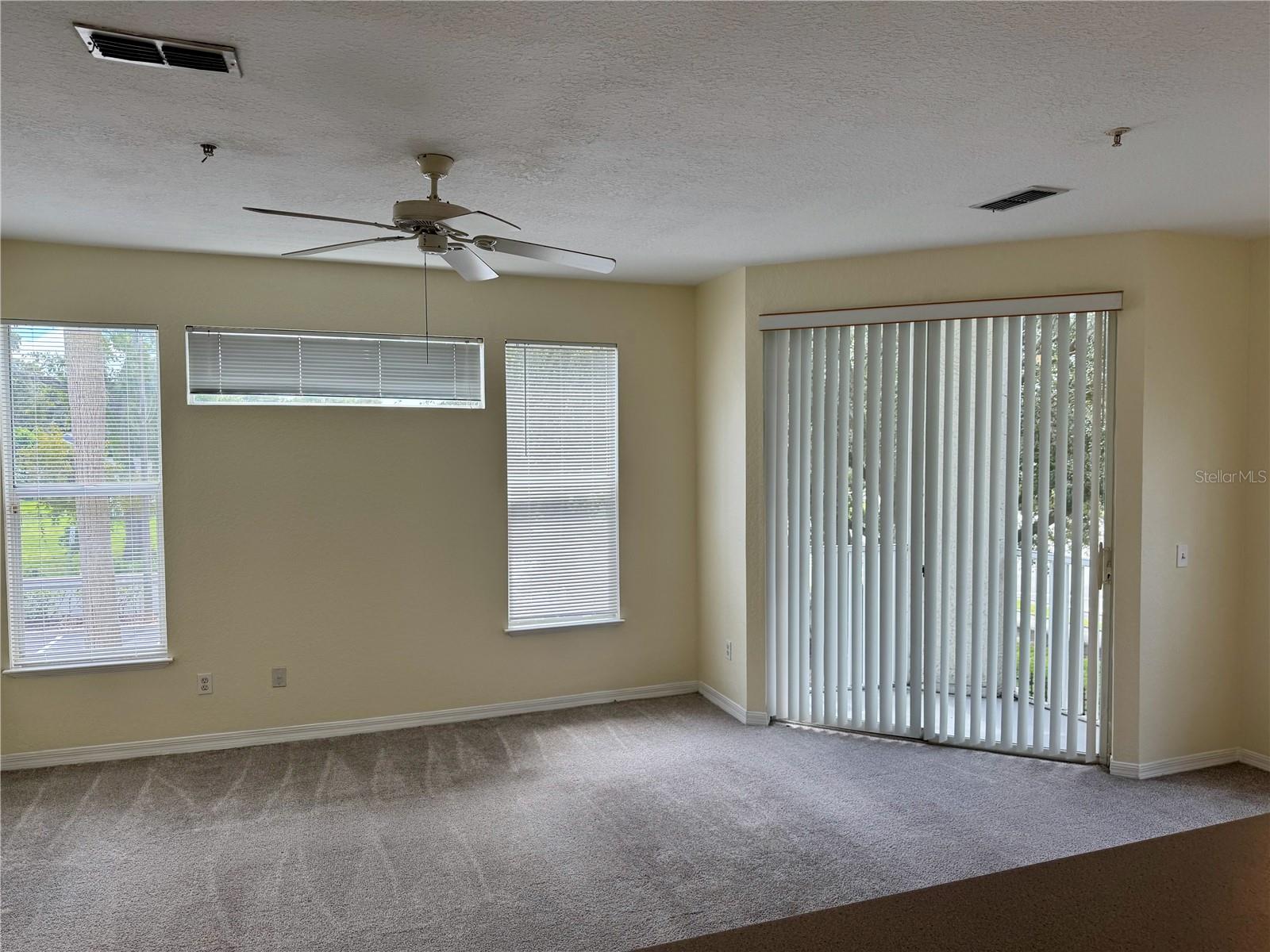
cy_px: 476
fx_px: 881
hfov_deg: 71.6
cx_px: 635
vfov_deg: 56.8
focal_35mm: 24
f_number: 1.78
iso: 80
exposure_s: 1/333
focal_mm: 6.76
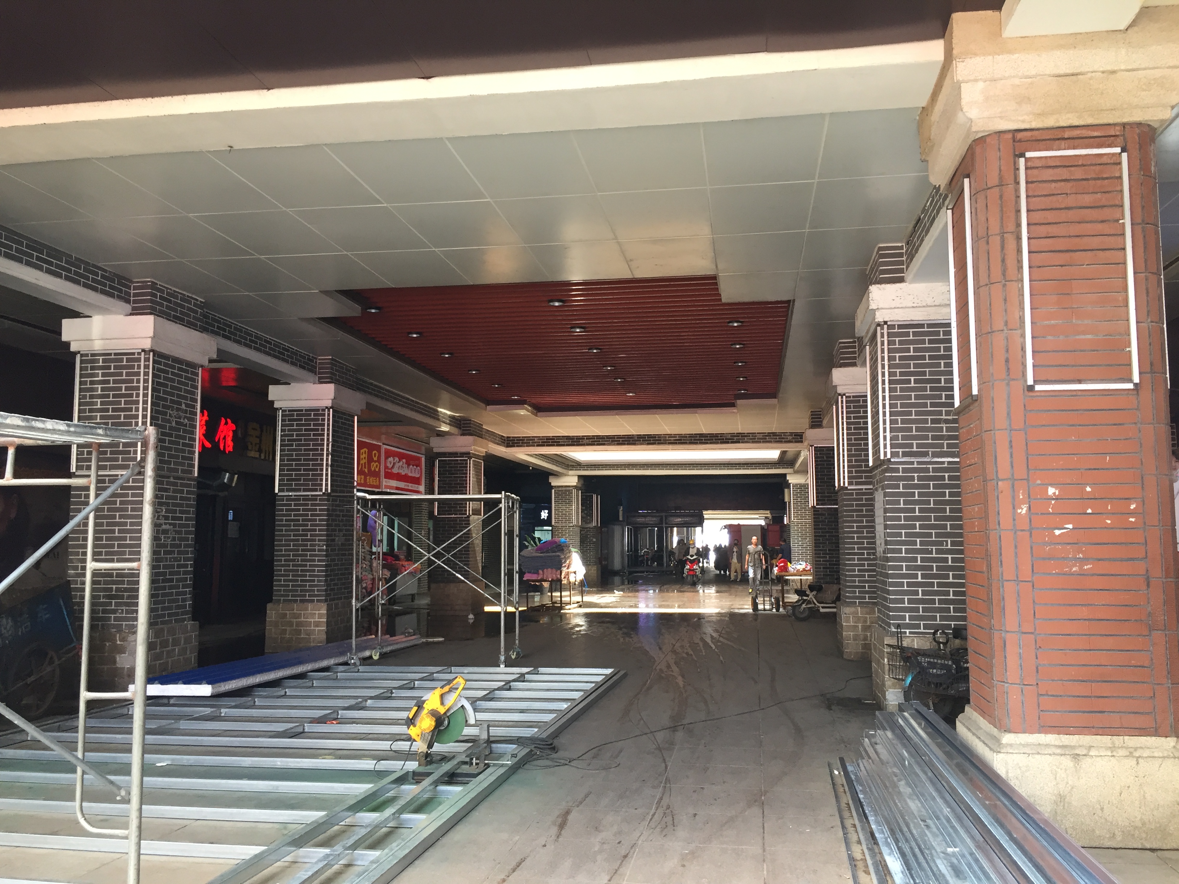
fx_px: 988
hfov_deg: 61.7
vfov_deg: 48.2
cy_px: 442
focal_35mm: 29
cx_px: 590
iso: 50
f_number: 2.2
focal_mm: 4.15
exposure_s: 1/33
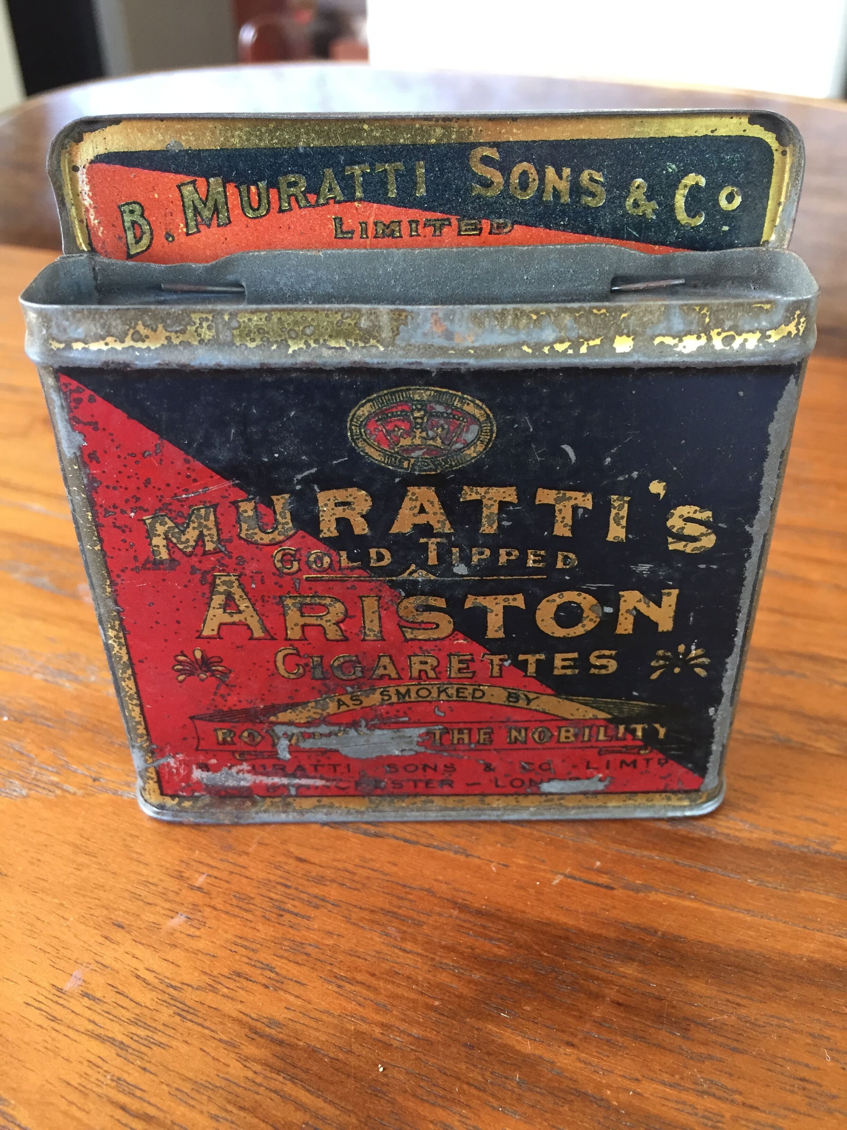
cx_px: 424
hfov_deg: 48.2
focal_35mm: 29
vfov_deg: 61.7
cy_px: 565
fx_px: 946
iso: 160
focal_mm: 4.15
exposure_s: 1/33
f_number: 2.2
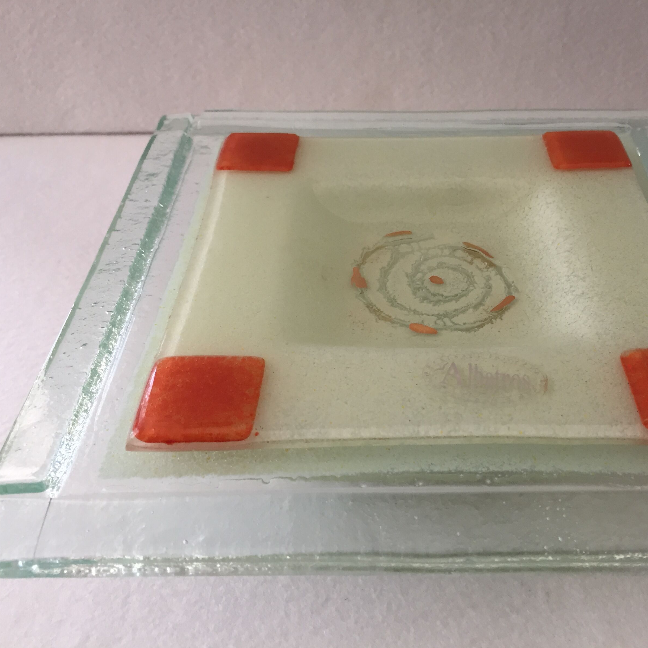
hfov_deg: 47.0
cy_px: 317
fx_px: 741
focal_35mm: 35
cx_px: 387
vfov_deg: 47.2
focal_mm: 4.15
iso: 40
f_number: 2.2
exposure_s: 1/33
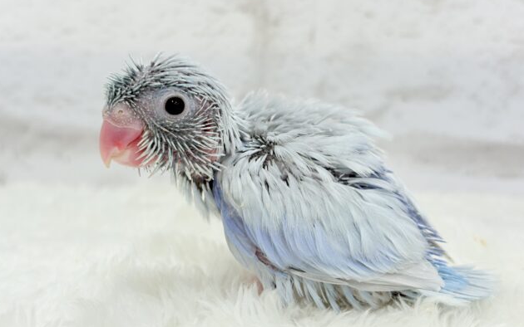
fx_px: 800
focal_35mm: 56
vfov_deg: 23.2
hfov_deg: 36.3
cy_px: 164
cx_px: 260
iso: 40
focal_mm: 5.96
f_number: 1.6
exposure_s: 1/50
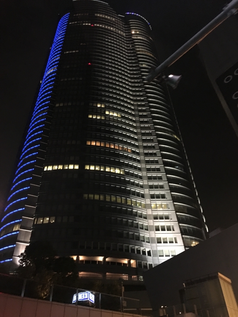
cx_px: 119
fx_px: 266
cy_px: 158
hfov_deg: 48.2
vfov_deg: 61.7
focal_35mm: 29
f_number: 2.2
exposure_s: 1/15
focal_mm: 4.15
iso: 320
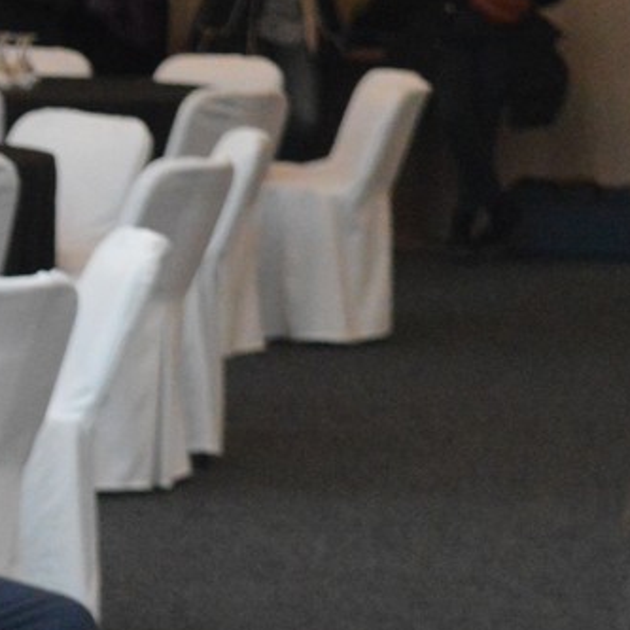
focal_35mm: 286
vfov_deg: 6.1
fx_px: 5889
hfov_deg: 5.9
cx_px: -821
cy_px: 651
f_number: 5
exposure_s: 1/60
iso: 3200
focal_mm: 46
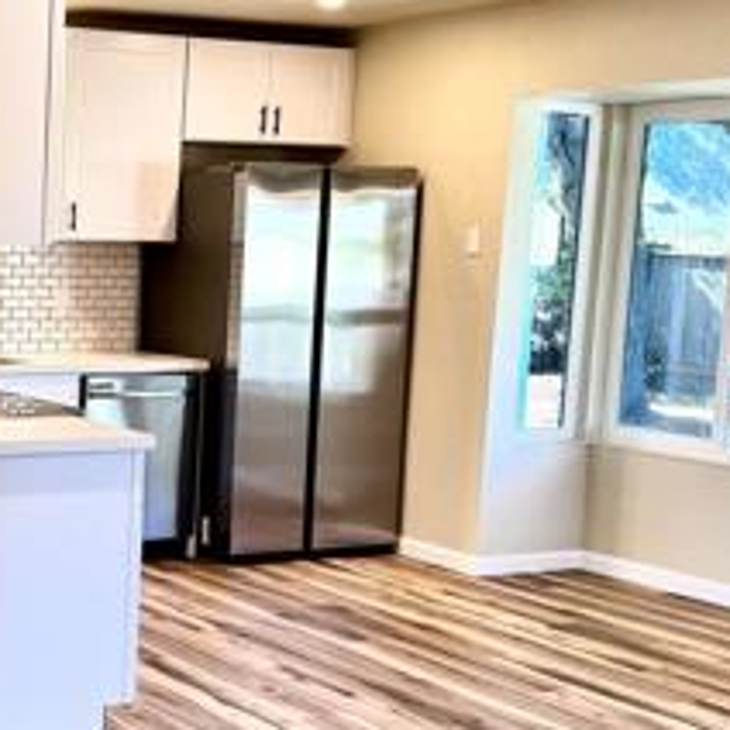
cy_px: 465
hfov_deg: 25.2
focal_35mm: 64
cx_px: -48
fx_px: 1527
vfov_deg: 26.8
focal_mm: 6.76
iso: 125
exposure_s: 1/120
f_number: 1.78
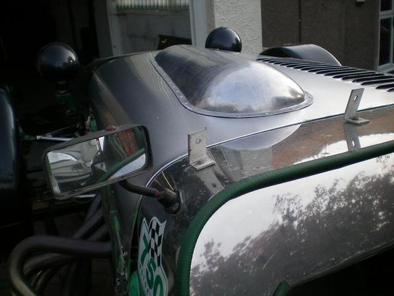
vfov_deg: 37.7
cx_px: 197
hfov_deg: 49.0
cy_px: 148
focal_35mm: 38
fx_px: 433
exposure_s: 1/200
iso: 64
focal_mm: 6.3
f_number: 3.1
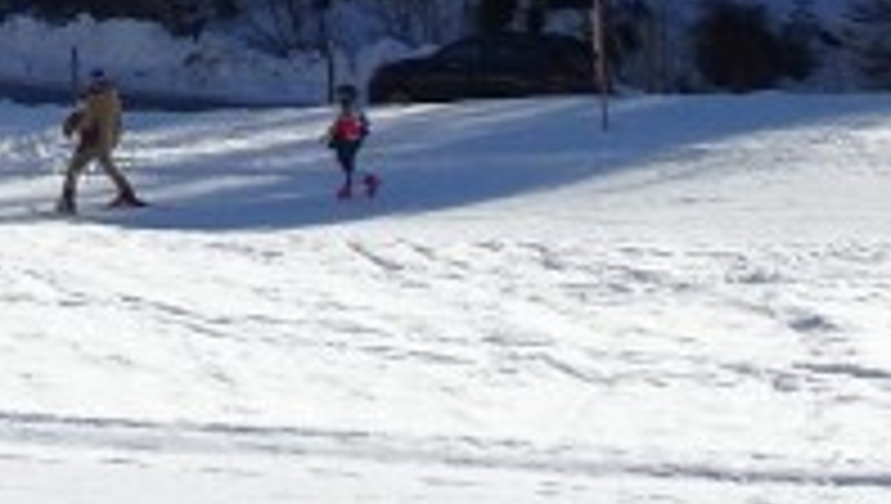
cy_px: -536
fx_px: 3194
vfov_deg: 8.5
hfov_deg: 14.7
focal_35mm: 135
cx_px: -472
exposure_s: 1/1250
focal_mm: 4.1
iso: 80
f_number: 3.5
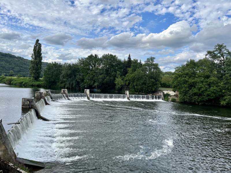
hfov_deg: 67.3
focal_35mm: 26
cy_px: 86
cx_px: 116
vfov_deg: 53.1
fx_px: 174
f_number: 1.6
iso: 50
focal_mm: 5.1
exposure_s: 1/2222
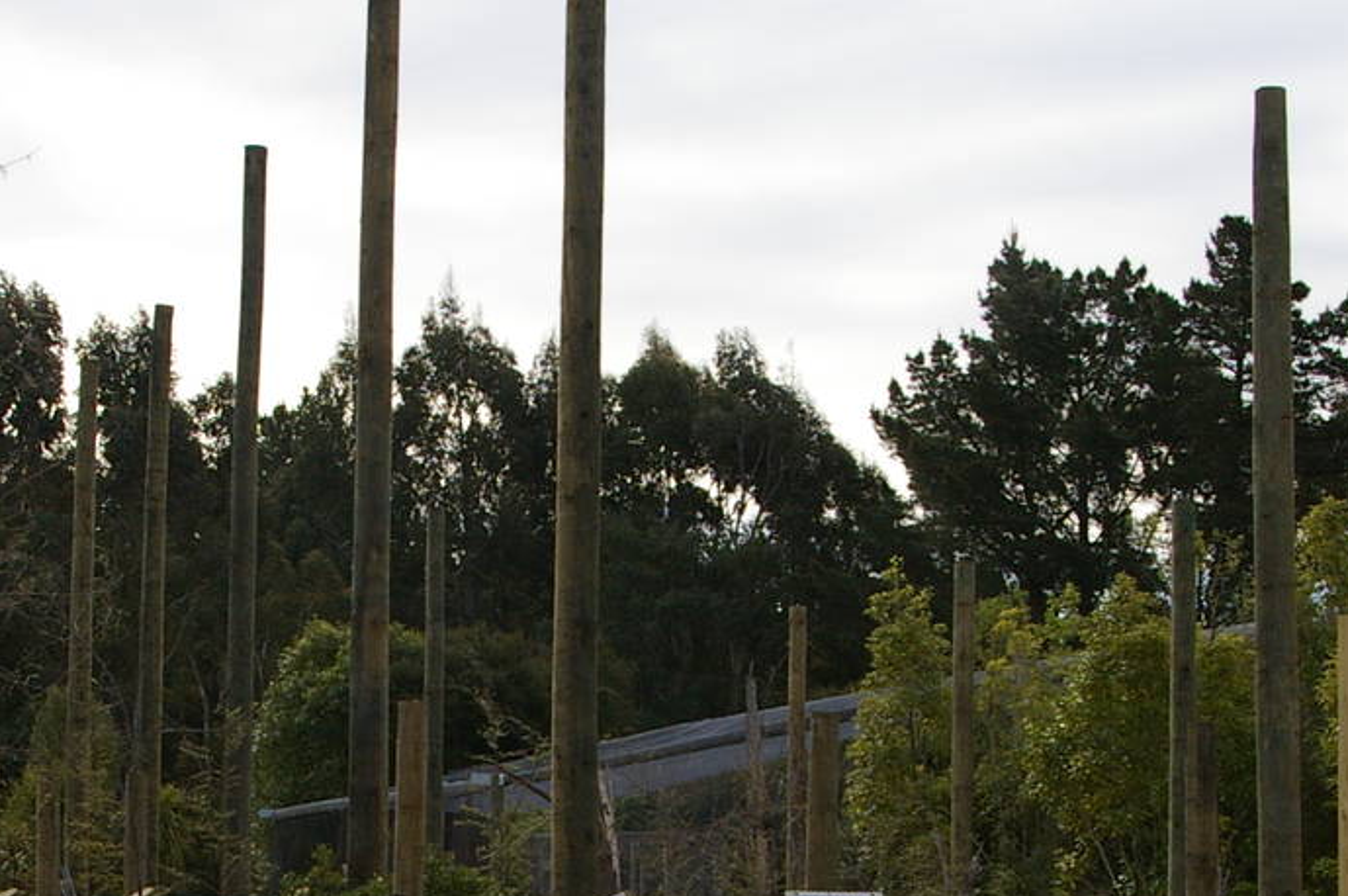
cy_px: 851
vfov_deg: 16.7
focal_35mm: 80
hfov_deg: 25.3
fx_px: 2999
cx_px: 530
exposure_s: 1/500
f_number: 8
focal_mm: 23
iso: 400
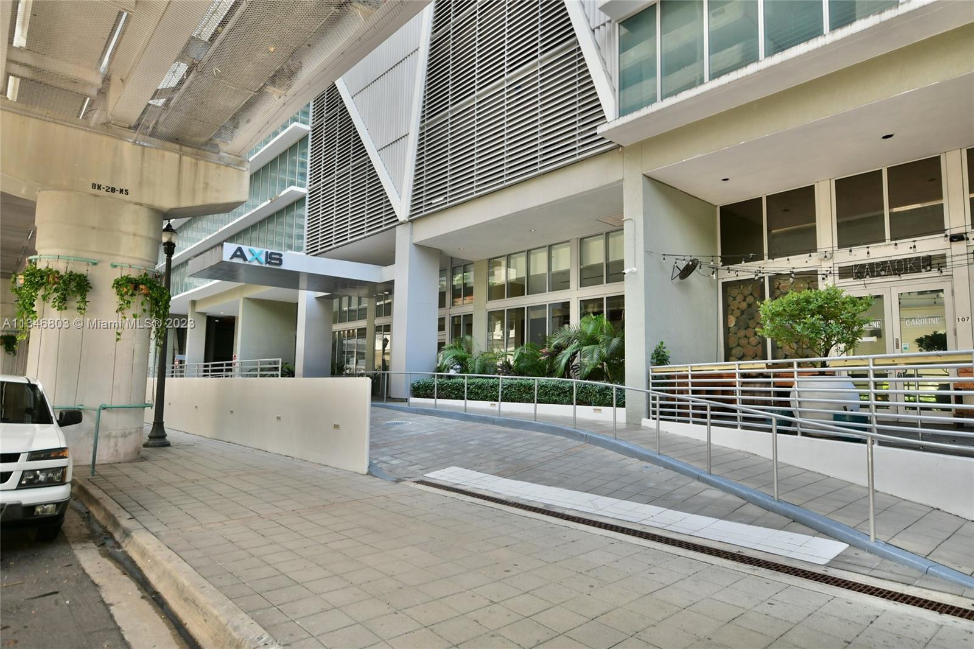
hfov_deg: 81.2
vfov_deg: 59.5
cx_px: 487
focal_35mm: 21
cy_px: 324
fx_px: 568
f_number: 5.6
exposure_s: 1/125
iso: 400
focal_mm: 14
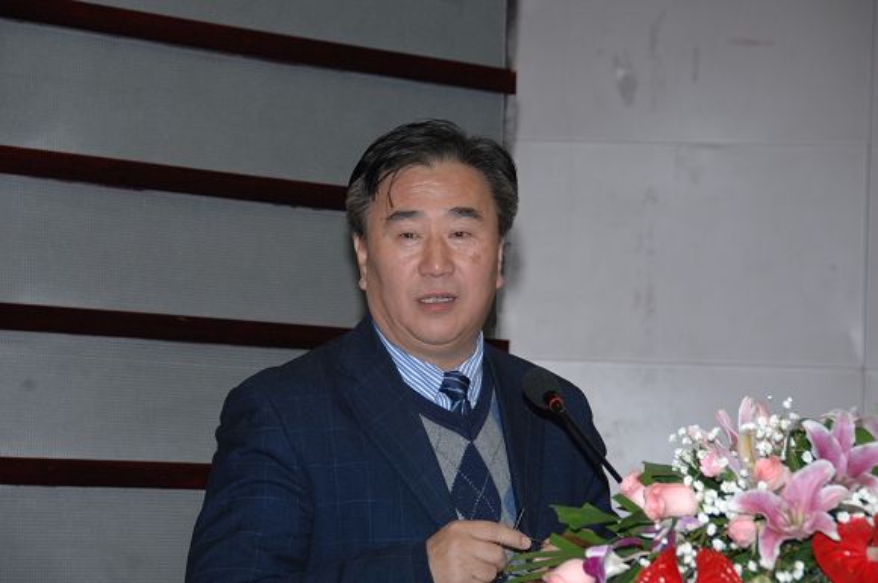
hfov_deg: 14.4
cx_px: 439
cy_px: 292
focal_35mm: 142
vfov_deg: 9.6
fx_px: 3471
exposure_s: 1/60
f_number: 6.7
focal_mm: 95
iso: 800
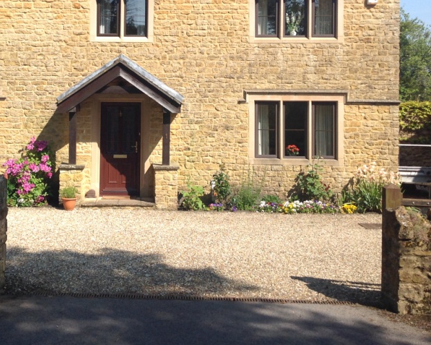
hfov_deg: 33.1
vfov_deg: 26.8
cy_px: 90
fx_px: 714
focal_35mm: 56
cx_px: 122
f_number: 2.4
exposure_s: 1/1314
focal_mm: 4.28
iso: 50
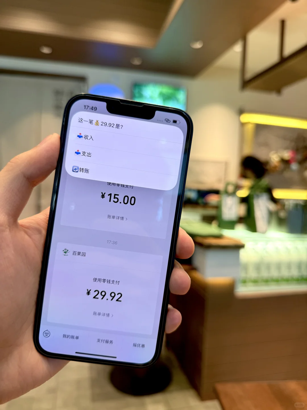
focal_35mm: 24
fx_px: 284
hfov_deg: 56.8
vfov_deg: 71.6
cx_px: 154
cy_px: 205
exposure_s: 1/100
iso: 100
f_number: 1.78
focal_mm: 6.76
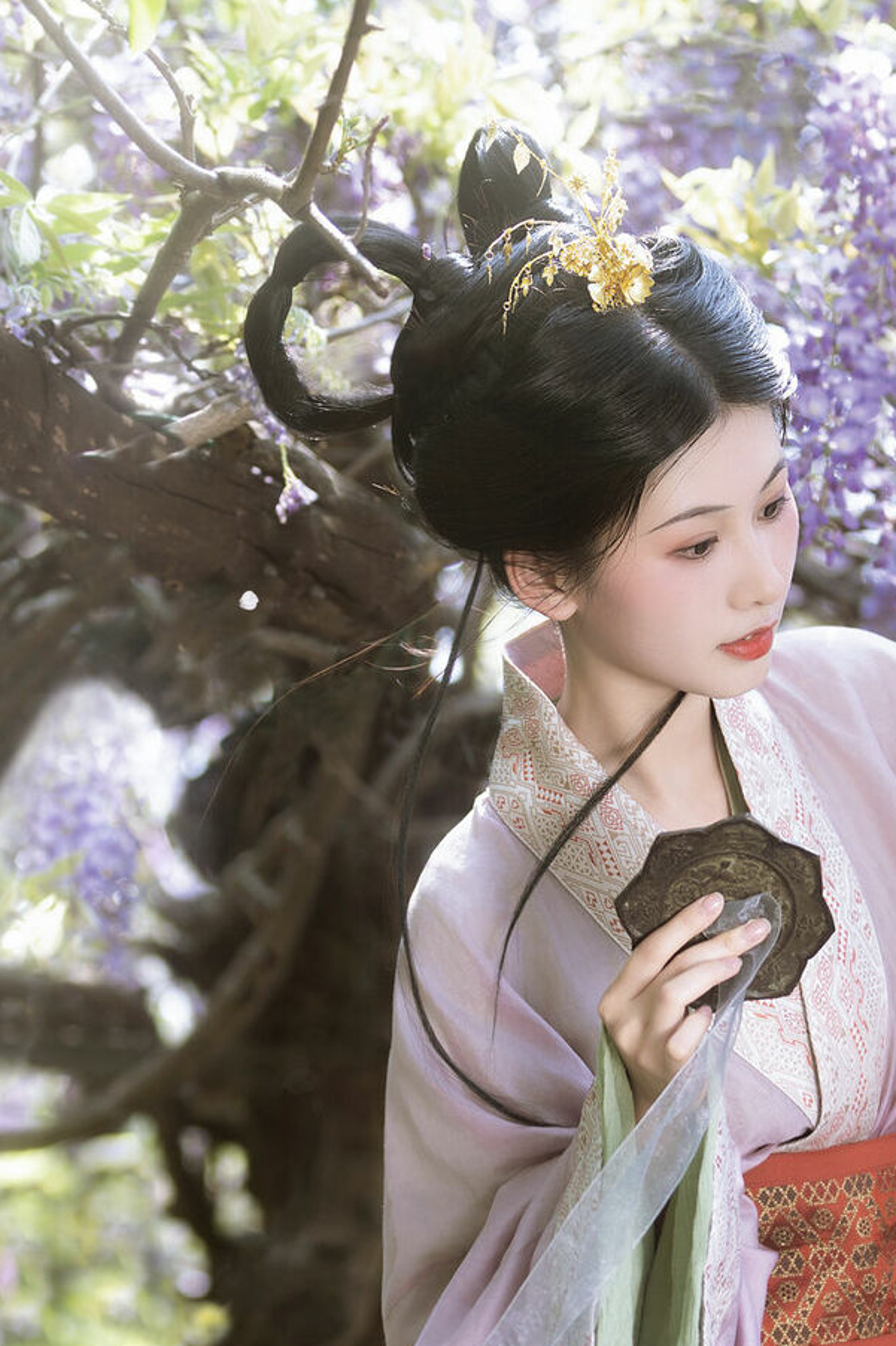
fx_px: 4892
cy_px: 920
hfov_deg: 10.4
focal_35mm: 131
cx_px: 659
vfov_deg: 15.6
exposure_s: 1/320
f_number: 2.8
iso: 100
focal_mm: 75
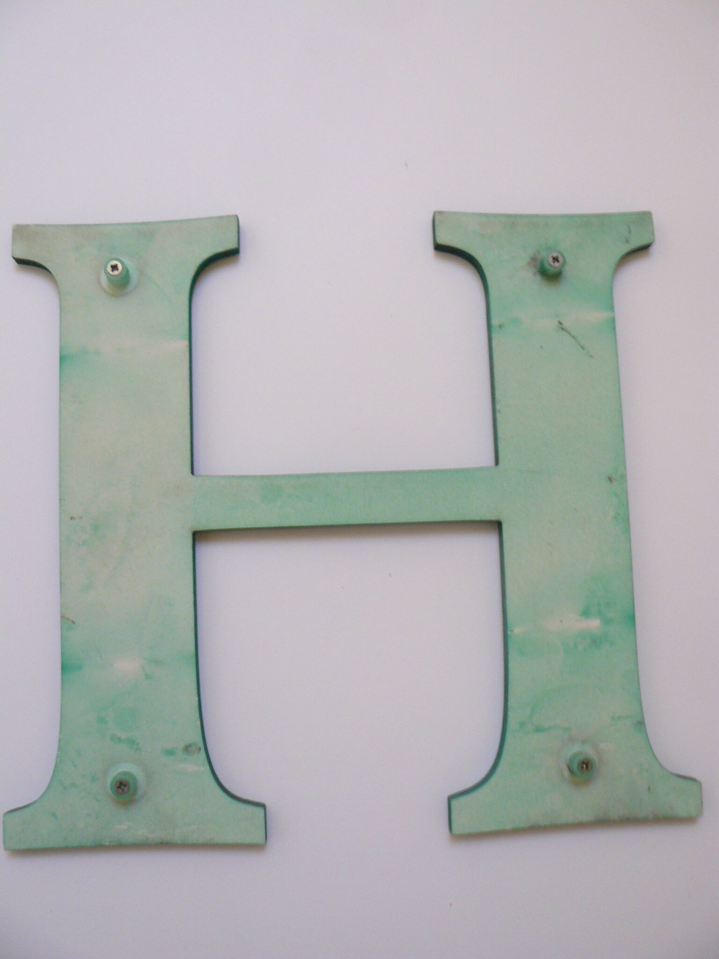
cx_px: 360
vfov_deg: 51.4
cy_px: 480
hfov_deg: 39.7
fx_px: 997
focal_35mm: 36
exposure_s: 1/20
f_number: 2.8
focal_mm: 6
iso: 200
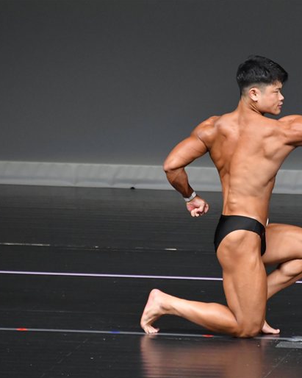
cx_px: 252
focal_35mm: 637
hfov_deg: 2.4
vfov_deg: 3.0
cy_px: 189
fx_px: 7119
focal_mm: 300
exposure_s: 1/400
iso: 4000
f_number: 5.6
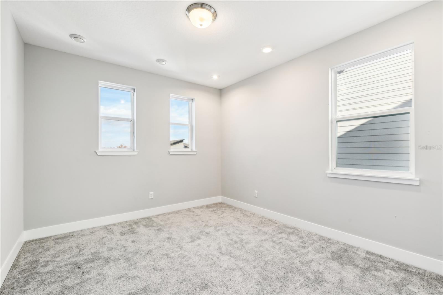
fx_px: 185
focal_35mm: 15
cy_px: 148
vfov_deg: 77.3
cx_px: 222
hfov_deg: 100.4
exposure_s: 1/30
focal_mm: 15
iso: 400
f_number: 8
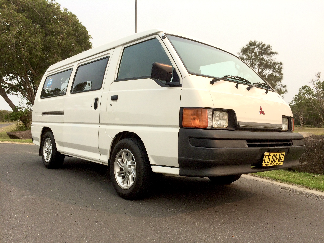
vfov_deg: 48.2
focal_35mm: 29
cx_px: 162
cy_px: 122
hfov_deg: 61.7
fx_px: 271
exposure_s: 1/1786
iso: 32
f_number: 2.2
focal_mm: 4.15
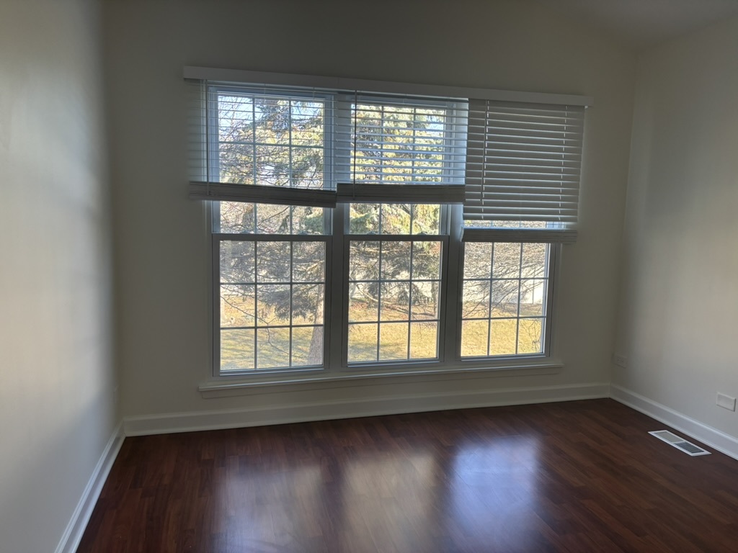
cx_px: 369
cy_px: 276
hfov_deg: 67.3
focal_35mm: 26
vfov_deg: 53.1
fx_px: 554
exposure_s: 1/120
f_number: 1.6
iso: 50
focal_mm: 5.96
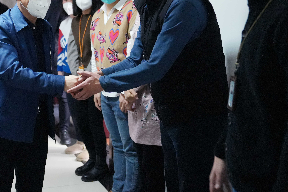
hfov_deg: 34.9
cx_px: 49
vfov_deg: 24.5
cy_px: 65
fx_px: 440
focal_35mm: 55
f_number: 2.8
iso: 10000
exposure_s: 1/160
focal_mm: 33
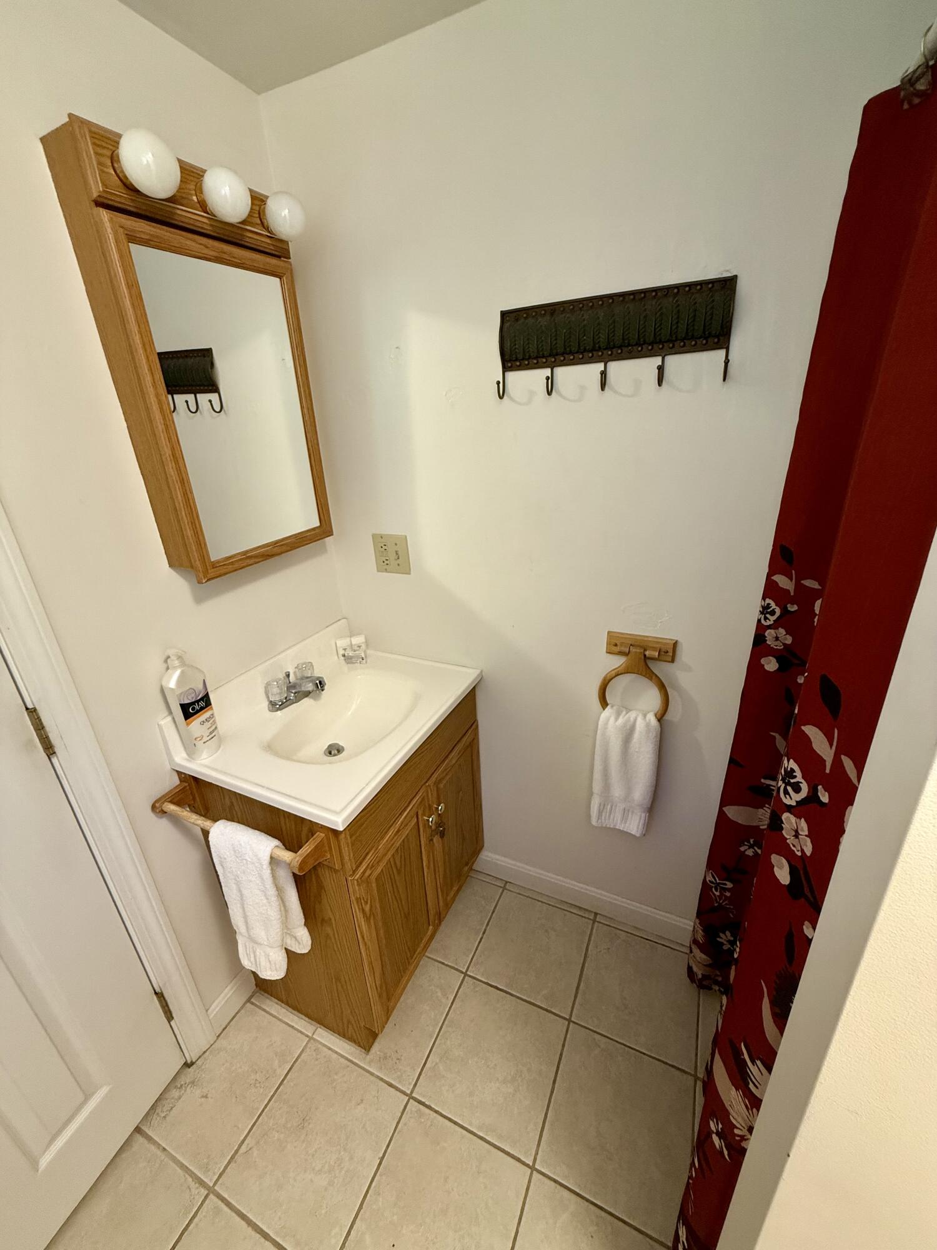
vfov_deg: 102.1
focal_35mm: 14
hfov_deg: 85.7
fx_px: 505
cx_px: 468
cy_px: 625
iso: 200
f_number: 2.2
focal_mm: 2.22
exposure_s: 1/60
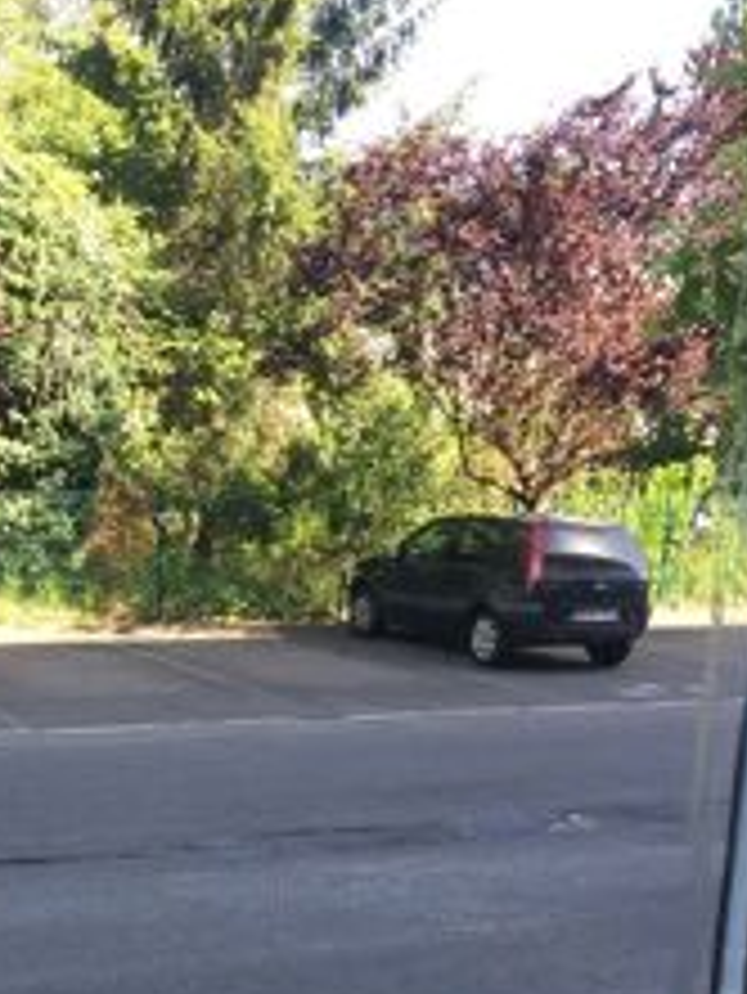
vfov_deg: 32.8
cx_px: 81
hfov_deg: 25.4
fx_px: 1610
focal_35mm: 56
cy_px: 866
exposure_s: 1/153
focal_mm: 4.15
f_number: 2.2
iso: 32
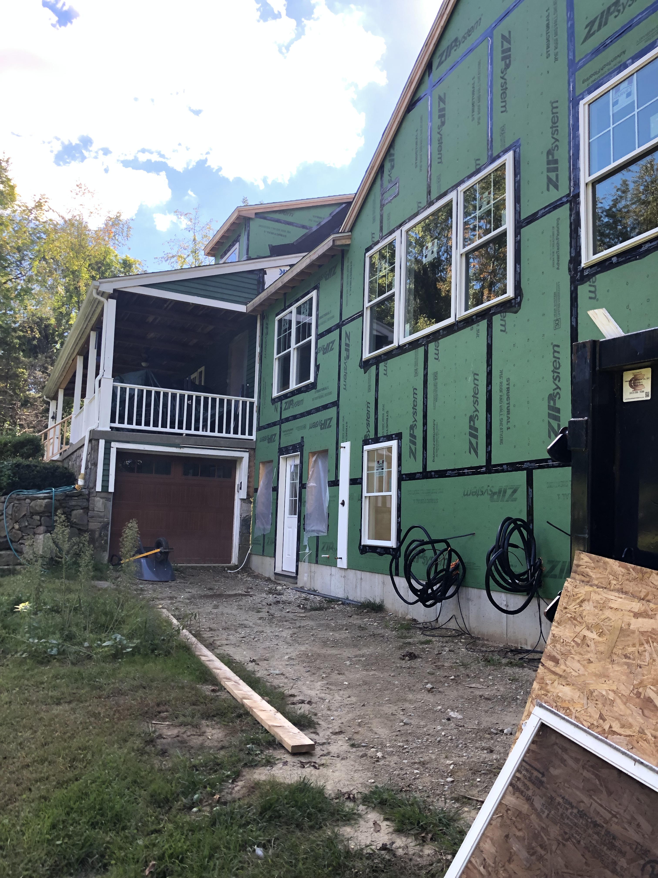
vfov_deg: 63.4
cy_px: 439
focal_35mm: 28
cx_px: 329
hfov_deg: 49.7
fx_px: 710
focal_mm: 3.99
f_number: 1.8
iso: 20
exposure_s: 1/217
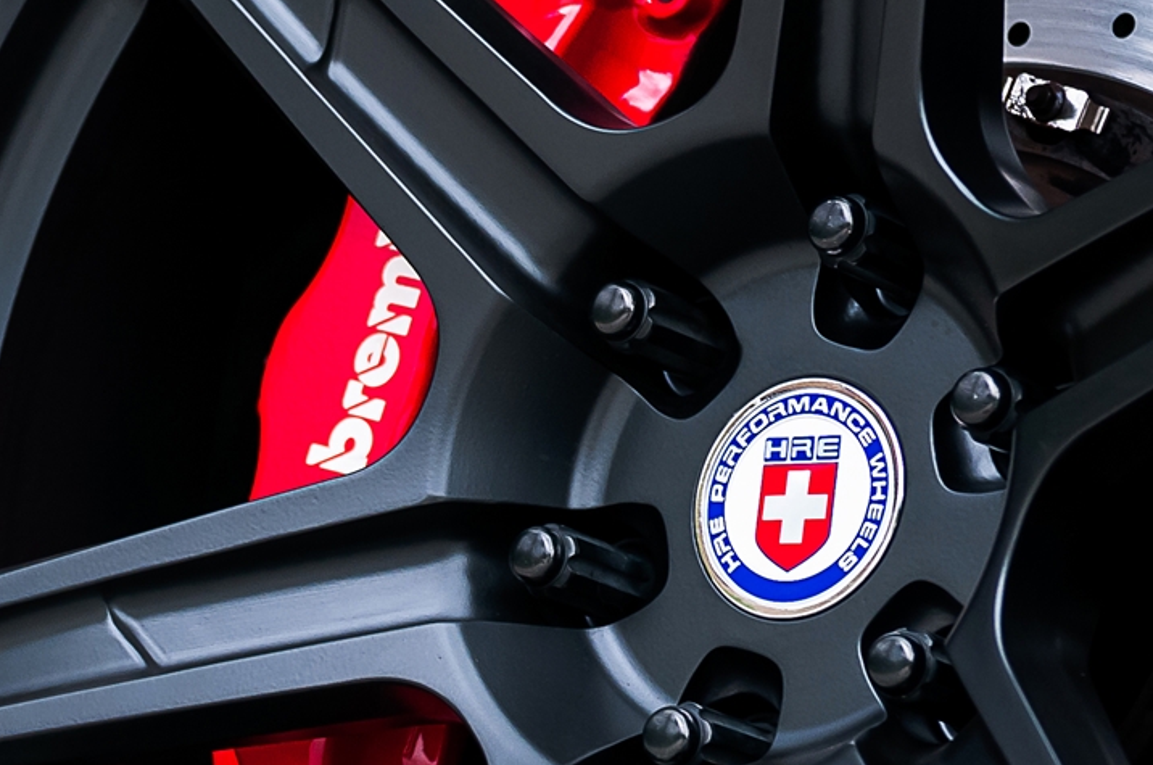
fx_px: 5660
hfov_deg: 11.5
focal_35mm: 177
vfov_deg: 7.7
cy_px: 405
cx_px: 48
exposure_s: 1/100
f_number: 2.8
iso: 200
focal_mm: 44
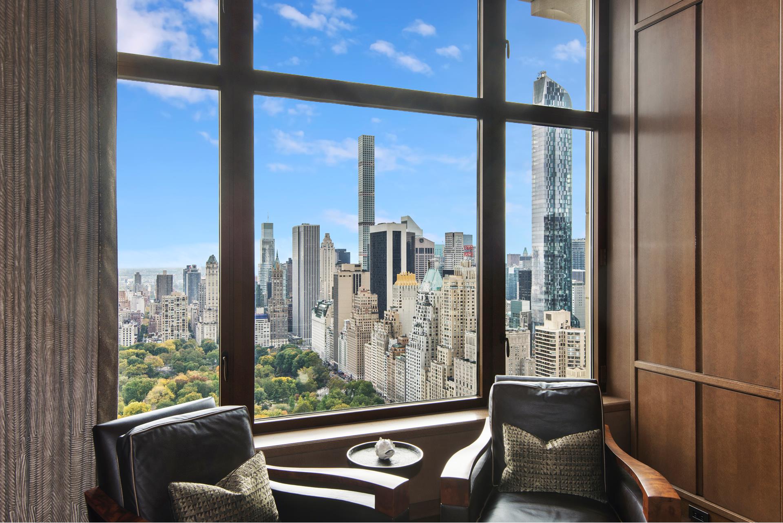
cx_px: 392
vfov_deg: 51.3
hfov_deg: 71.5
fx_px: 544
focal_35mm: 25
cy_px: 262
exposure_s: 1/30
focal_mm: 25
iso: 100
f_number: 11
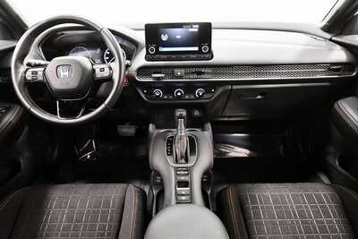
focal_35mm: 22
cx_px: 179
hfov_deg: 78.6
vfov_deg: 57.3
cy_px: 120
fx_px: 219
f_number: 5.3
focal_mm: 15
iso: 7200
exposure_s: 1/60
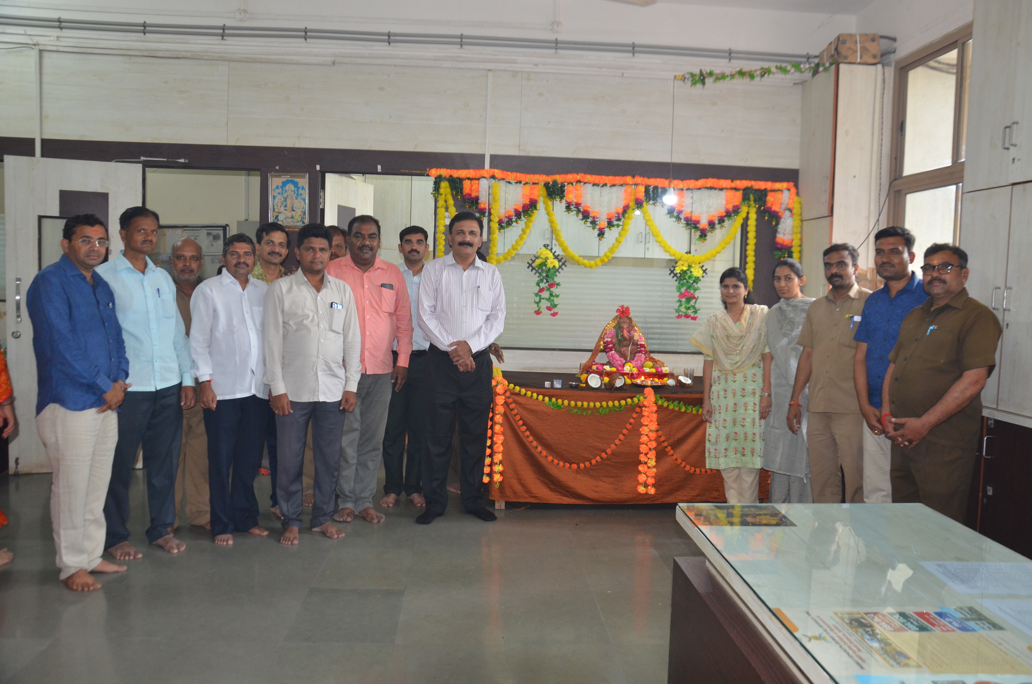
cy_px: 342
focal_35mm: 52
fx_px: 1502
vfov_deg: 25.6
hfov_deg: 37.9
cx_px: 516
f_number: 4.5
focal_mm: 35
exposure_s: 1/60
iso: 800
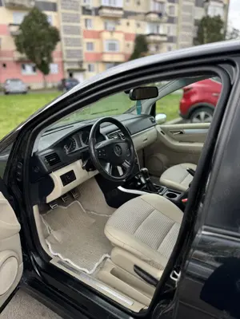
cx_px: 120
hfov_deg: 56.8
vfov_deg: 71.6
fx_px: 222
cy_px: 160
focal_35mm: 24
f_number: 1.78
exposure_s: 1/658
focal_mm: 6.76
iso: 80
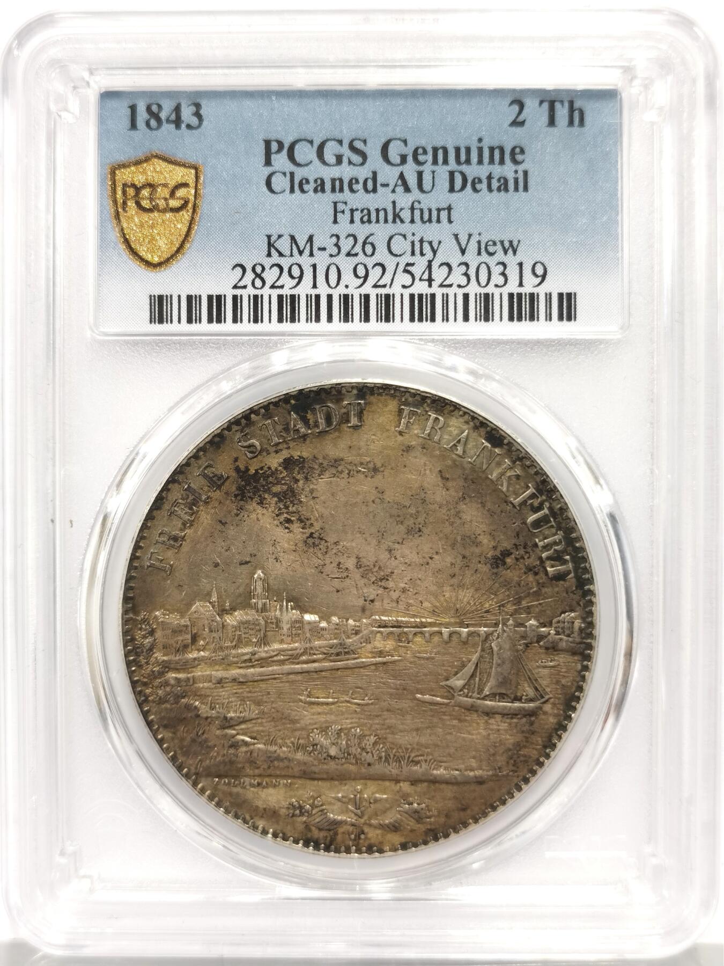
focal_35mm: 54
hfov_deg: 27.0
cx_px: 362
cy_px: 483
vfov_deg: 35.5
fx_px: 1506
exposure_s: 1/100
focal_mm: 5.56
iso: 200
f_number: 16
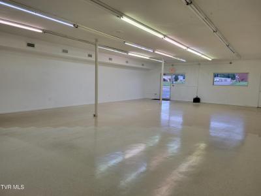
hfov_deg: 67.3
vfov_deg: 53.1
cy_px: 98
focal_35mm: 26
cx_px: 130
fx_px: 196
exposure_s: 1/120
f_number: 1.8
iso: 100
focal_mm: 5.4
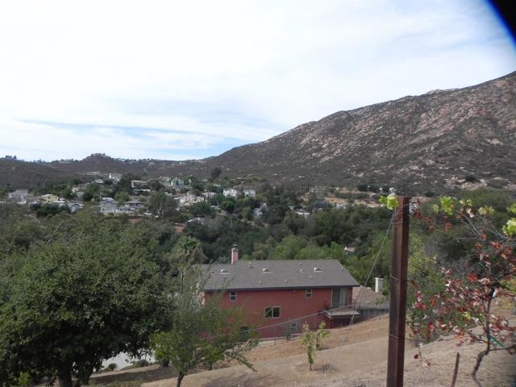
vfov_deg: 53.1
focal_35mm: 26
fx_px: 388
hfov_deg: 67.3
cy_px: 194
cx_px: 258
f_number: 7.1
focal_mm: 4.6
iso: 160
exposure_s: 1/398
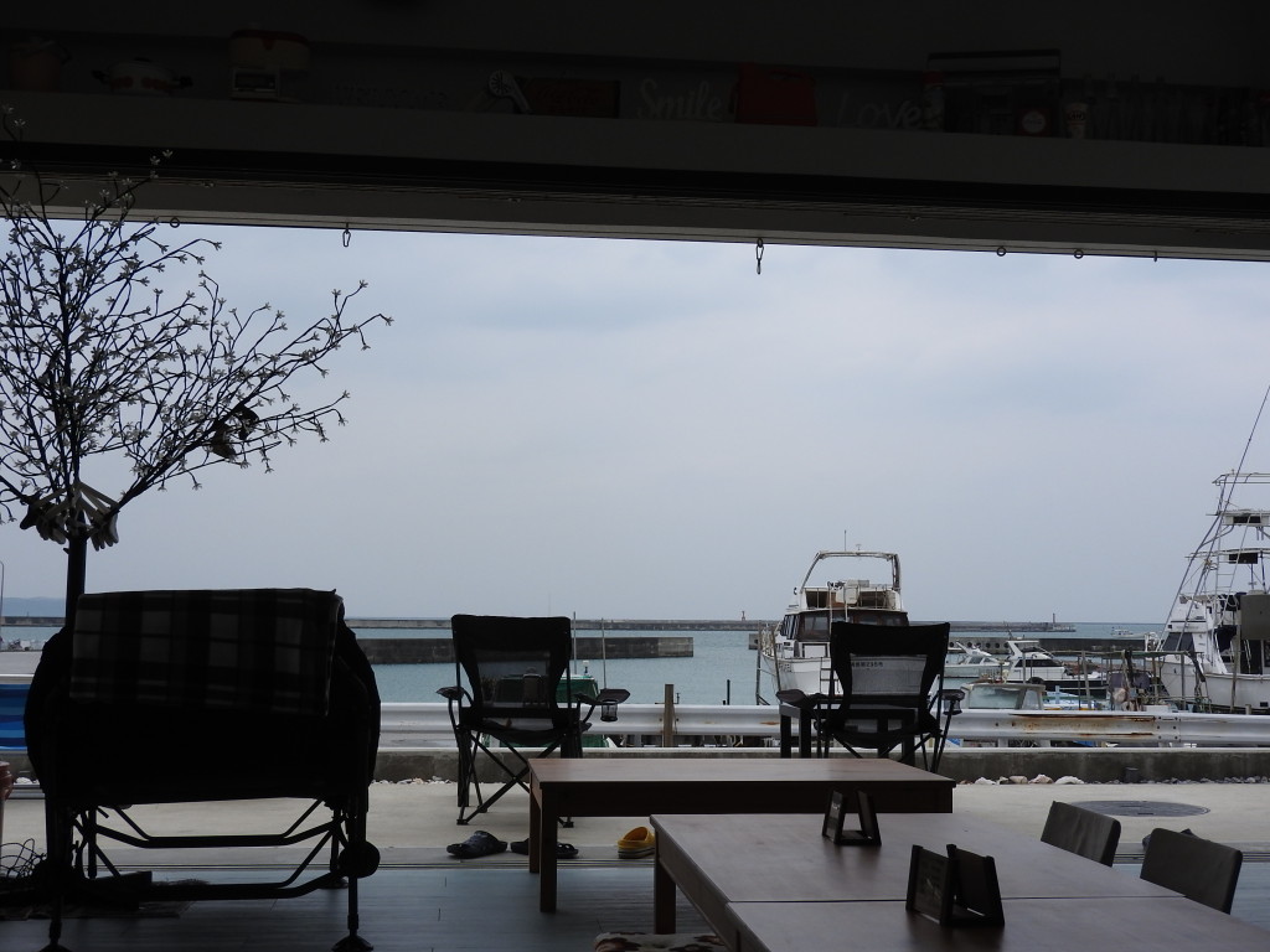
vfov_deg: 32.2
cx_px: 635
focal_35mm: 45
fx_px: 1651
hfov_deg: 42.1
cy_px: 476
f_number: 4
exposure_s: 1/500
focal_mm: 8.1
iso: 100
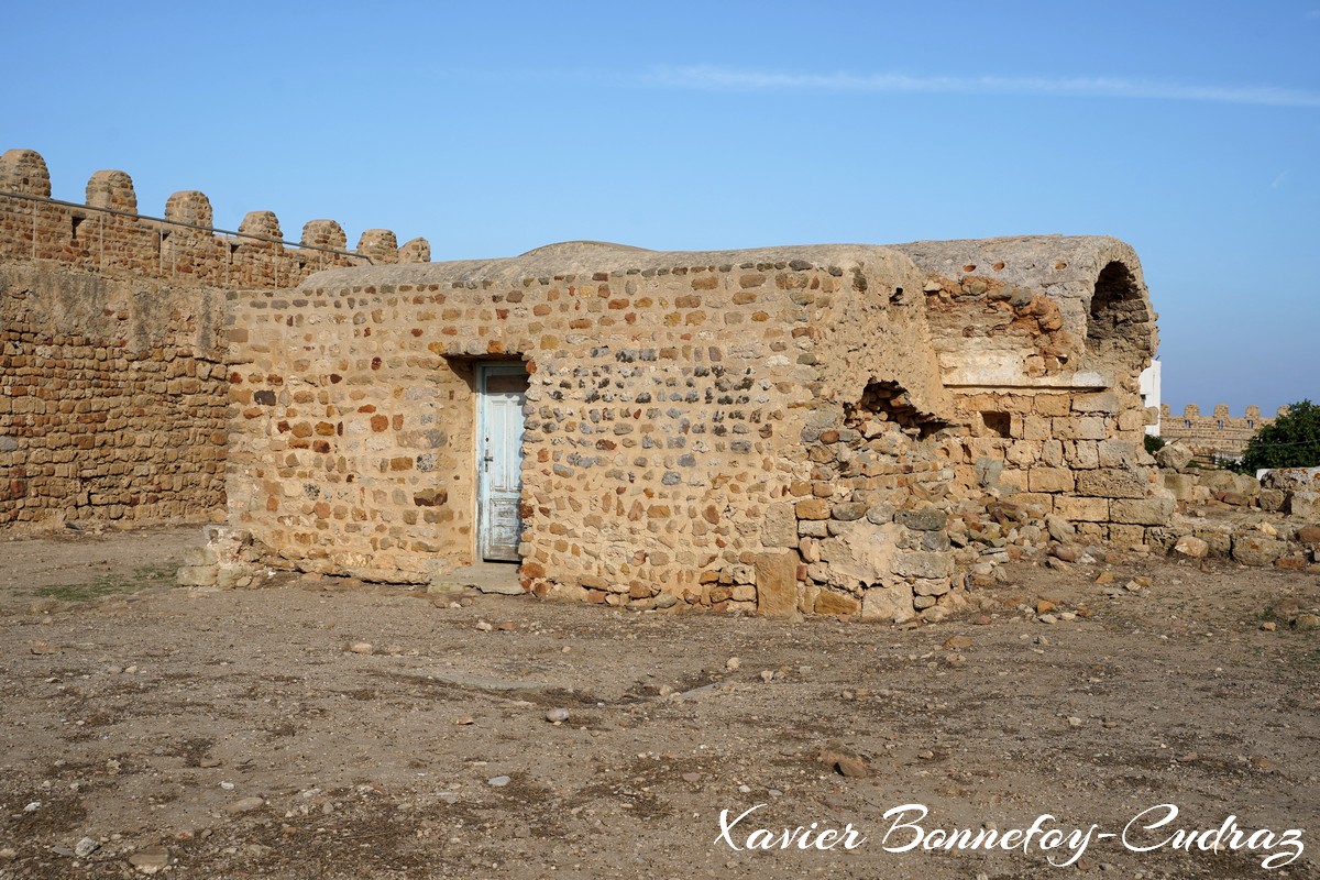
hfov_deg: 44.5
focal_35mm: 44
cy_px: 440
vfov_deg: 30.5
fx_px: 1613
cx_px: 660
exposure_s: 1/400
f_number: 8
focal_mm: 44
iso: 100
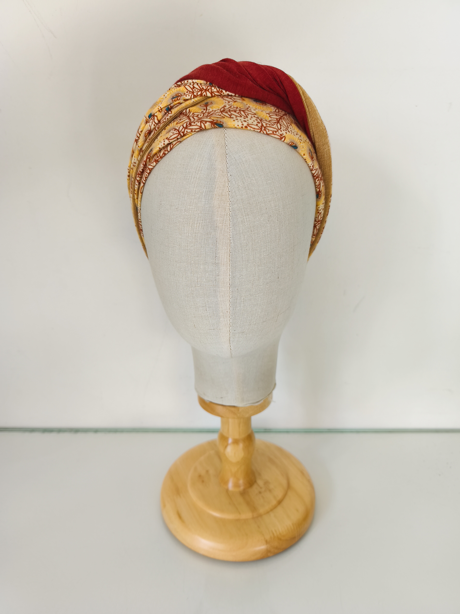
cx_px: 230
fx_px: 408
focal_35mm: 23
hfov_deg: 58.9
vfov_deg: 73.9
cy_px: 307
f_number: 1.65
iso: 50
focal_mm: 6.14
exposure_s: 1/50
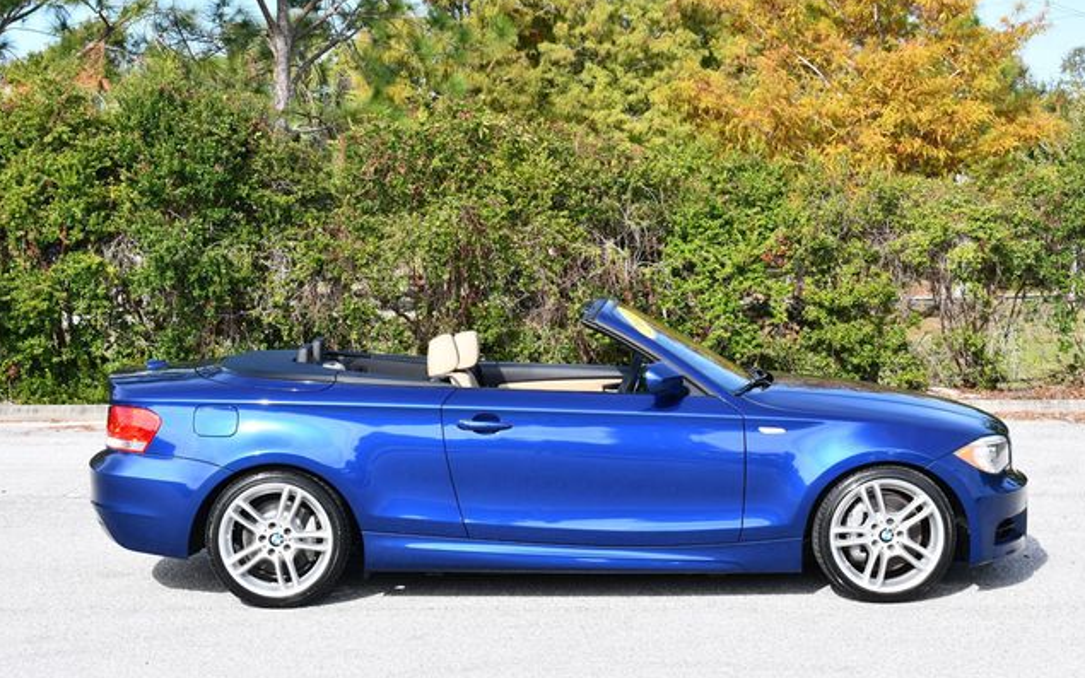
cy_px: 333
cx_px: 542
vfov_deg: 17.6
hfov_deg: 27.8
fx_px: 2188
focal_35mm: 74
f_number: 8
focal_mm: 36
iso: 200
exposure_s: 1/250
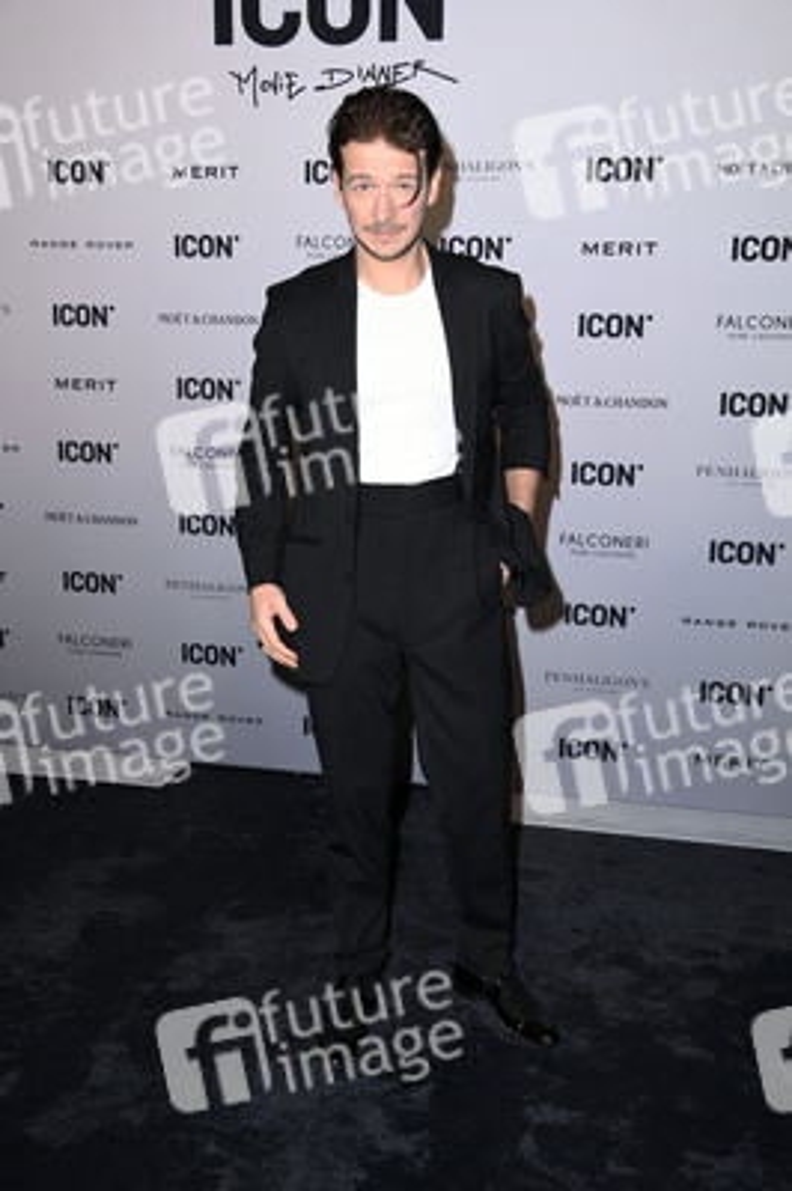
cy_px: 596
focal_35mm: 36
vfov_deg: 53.2
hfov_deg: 36.8
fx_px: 1190
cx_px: 396
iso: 1000
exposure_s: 1/250
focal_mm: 36
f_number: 5.6
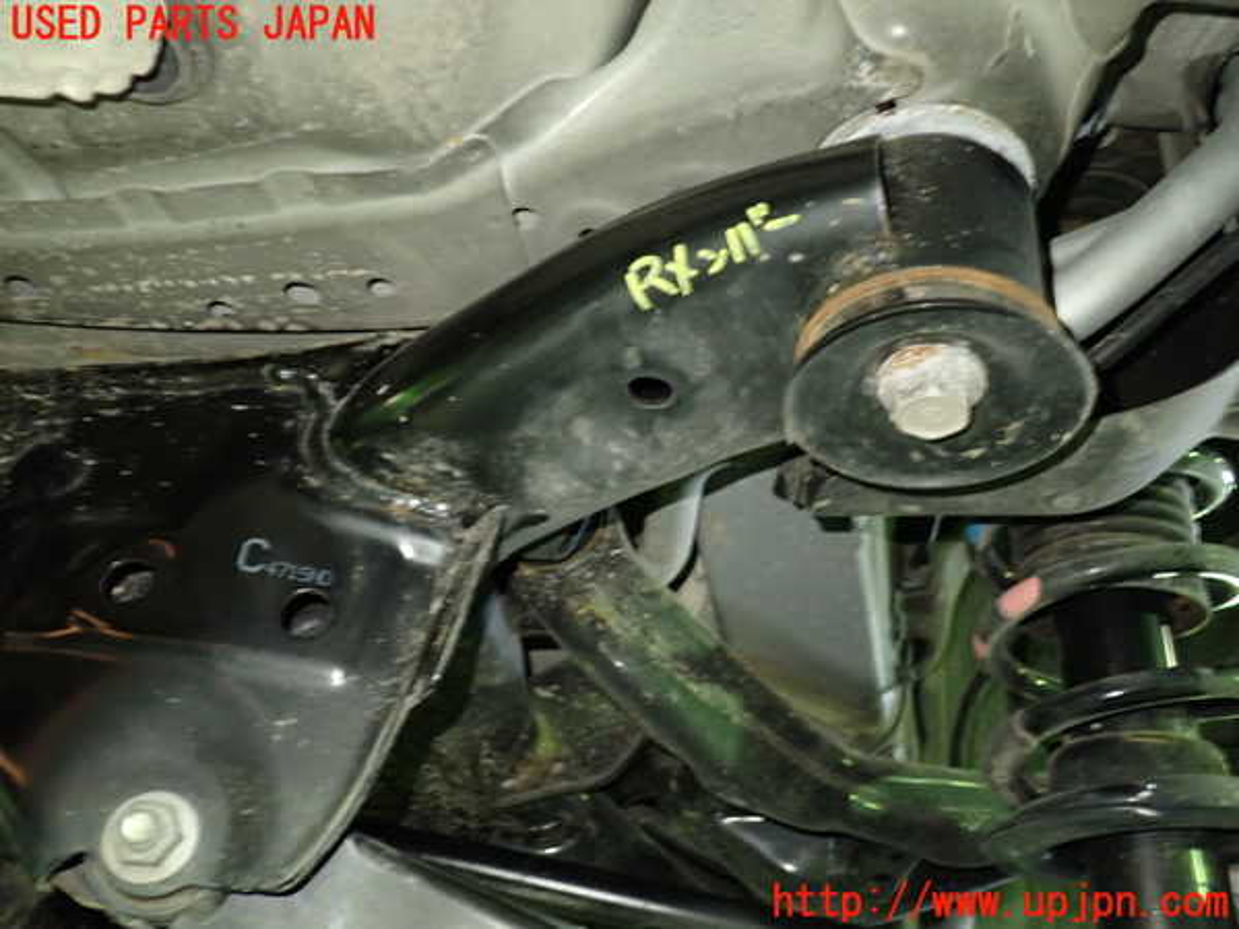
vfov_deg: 46.8
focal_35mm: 30
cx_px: 620
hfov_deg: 60.0
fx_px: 1074
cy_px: 464
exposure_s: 1/13
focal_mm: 5.4
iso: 800
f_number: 2.3
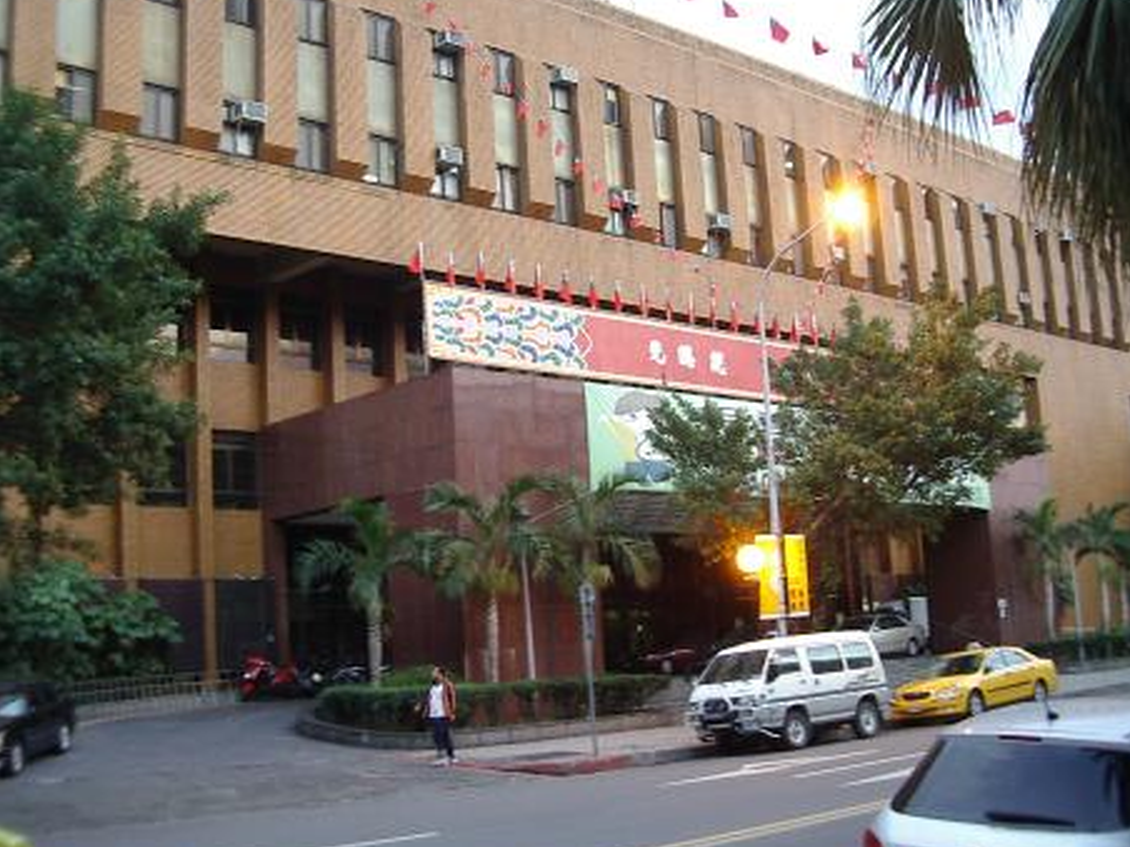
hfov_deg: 43.8
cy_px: 402
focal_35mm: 43
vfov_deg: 33.6
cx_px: 555
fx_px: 1404
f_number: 2.6
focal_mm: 5.8
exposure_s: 1/13
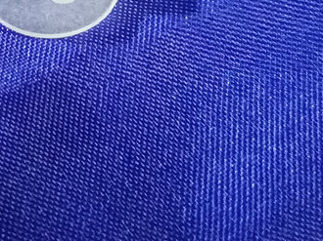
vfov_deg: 10.8
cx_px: -120
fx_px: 1221
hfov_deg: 14.3
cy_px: -146
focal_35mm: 131
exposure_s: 1/16.7
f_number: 1.8
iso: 3436
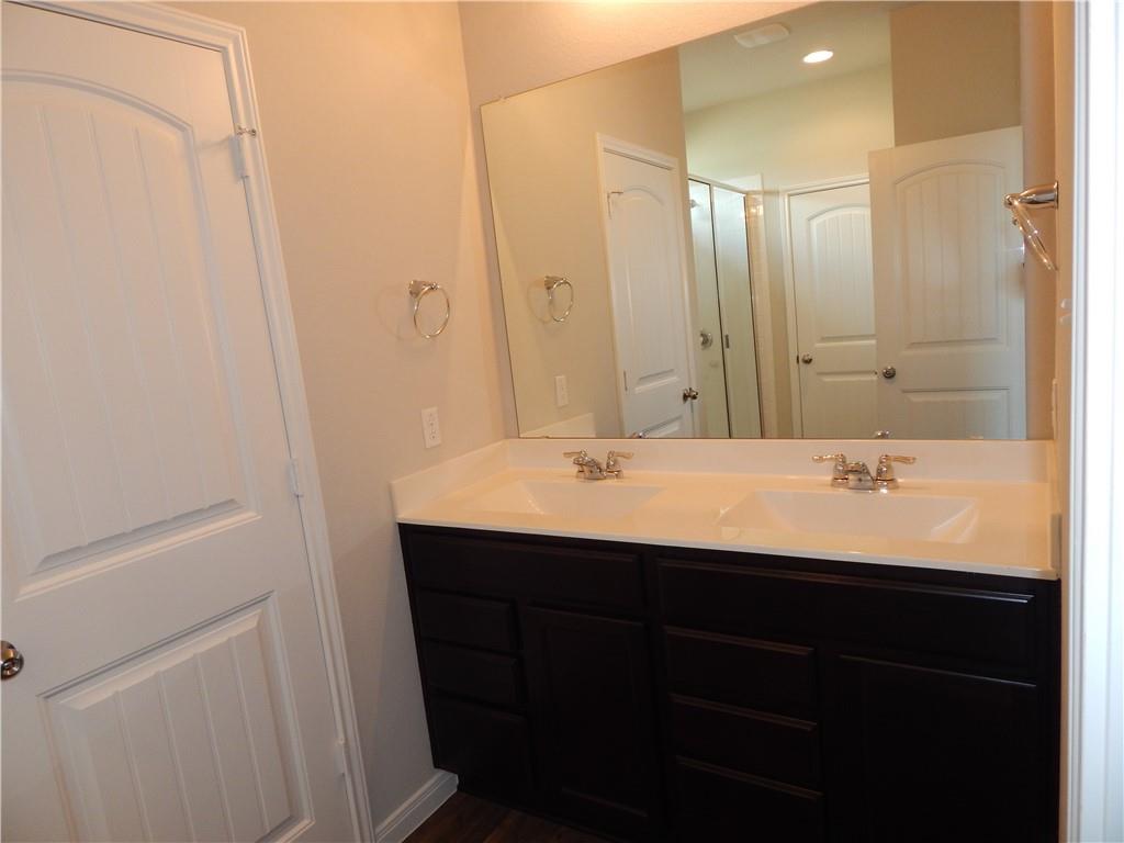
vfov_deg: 61.1
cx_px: 562
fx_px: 714
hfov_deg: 76.4
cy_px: 422
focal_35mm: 22
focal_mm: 4
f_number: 3
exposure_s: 1/30
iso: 200
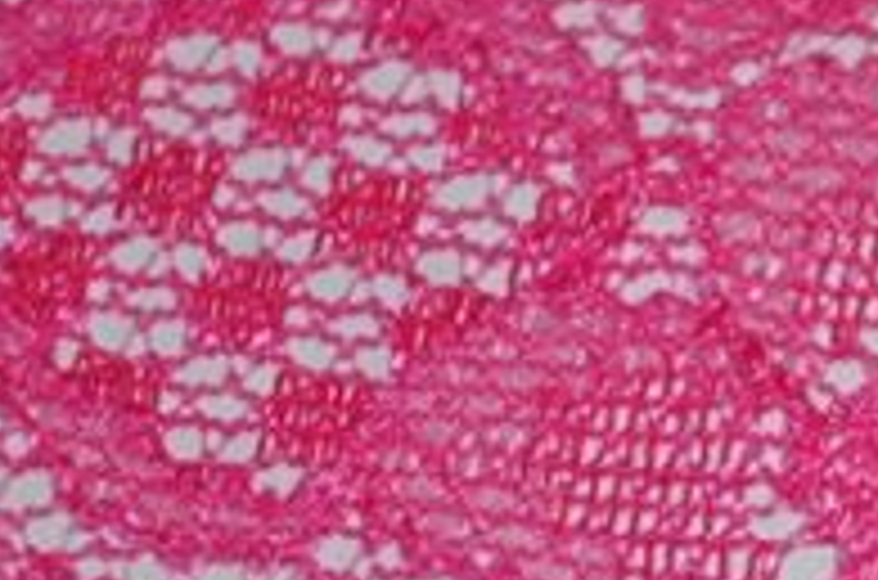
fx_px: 7785
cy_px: 906
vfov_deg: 4.2
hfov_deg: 6.3
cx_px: 1580
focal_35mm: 320
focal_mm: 52
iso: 200
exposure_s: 1/60
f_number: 5.6
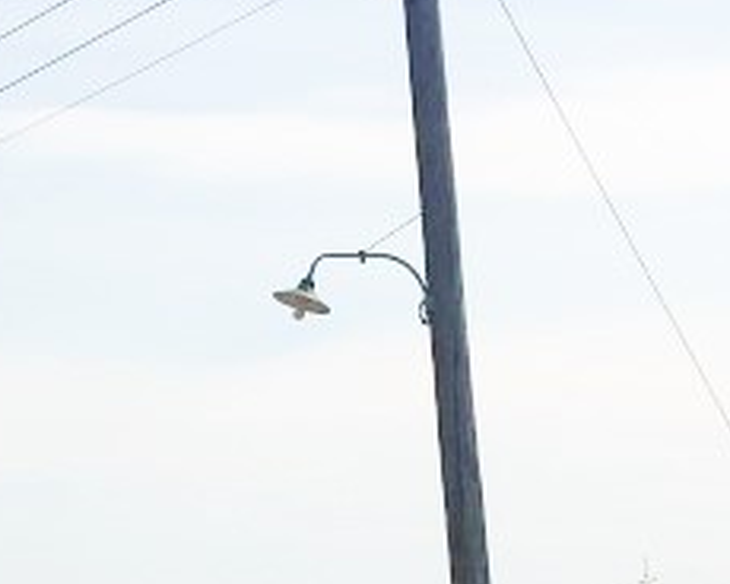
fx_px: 2722
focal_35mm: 126
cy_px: 965
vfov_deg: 11.6
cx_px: 54
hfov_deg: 15.1
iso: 25
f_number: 2.2
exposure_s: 1/3344
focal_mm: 4.15
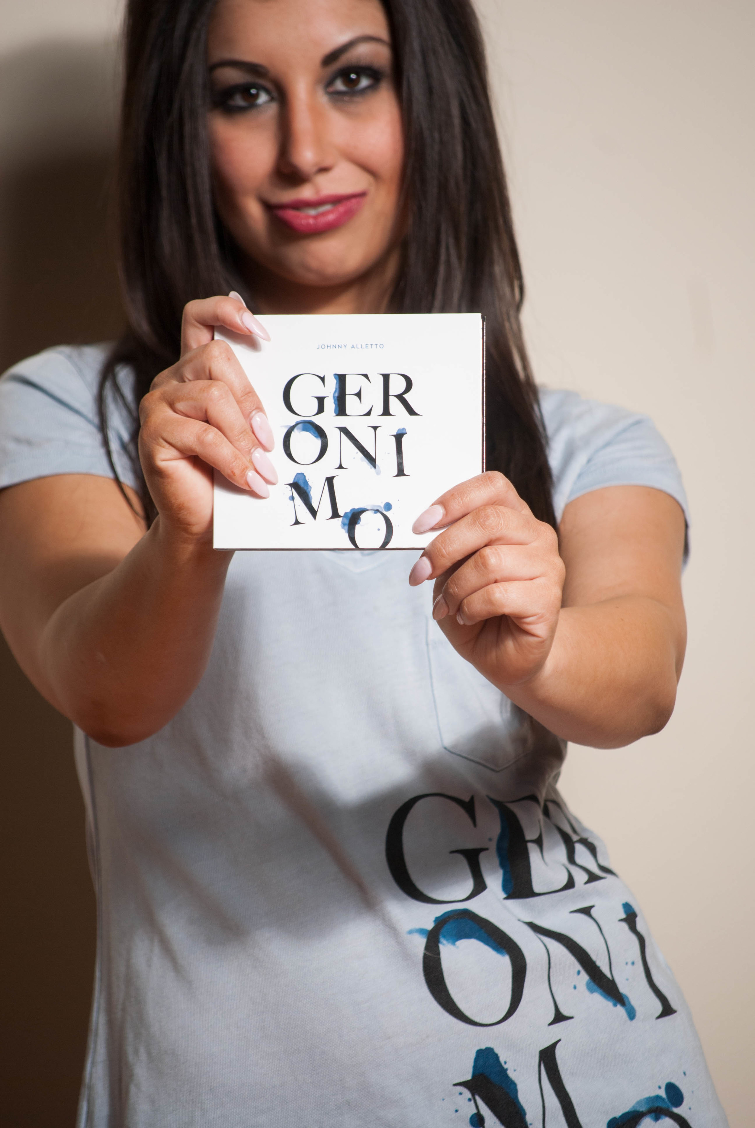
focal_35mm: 218
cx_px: 378
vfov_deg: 9.5
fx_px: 6823
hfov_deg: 6.3
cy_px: 564
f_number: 5
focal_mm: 145
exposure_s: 1/125
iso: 100
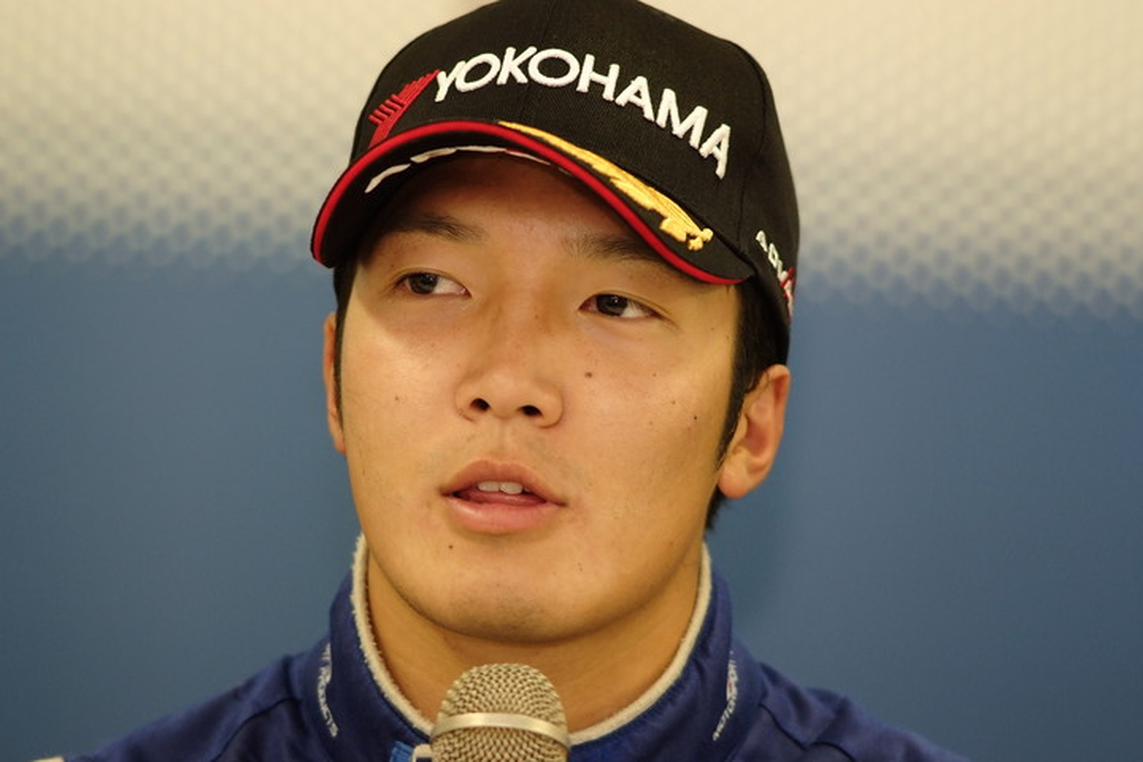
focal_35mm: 270
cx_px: 572
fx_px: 8572
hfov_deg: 7.6
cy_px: 381
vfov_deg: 5.1
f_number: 2.8
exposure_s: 1/125
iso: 800
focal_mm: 180
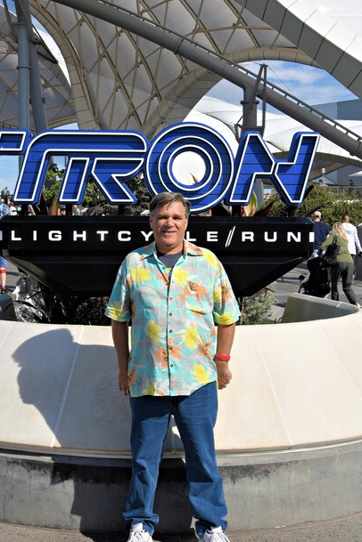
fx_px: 799
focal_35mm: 53
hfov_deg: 25.5
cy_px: 231
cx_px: 147
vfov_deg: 37.4
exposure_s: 1/250
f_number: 10
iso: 100
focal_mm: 28
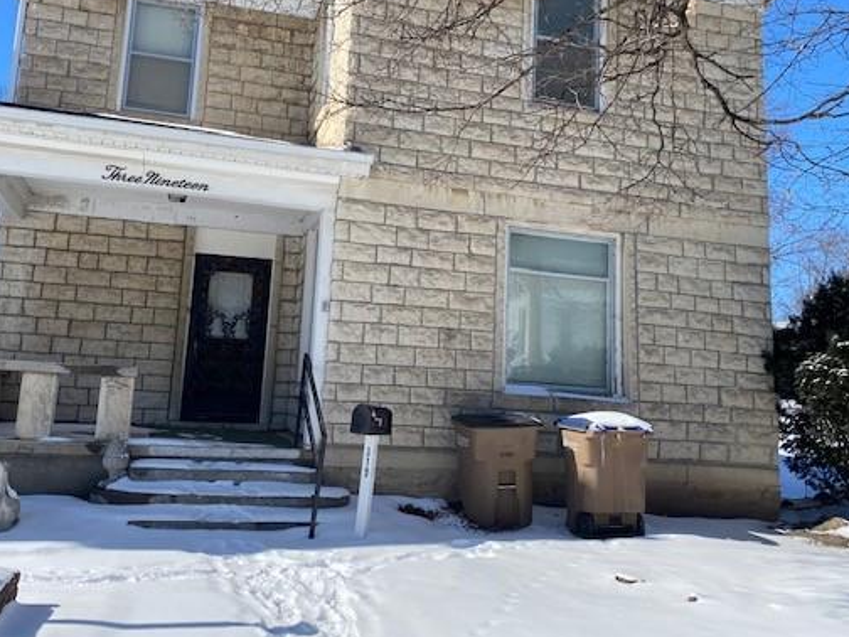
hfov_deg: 55.3
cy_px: 270
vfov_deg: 42.8
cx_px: 398
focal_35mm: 33
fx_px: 809
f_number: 1.8
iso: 32
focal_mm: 4.25
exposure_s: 1/3300
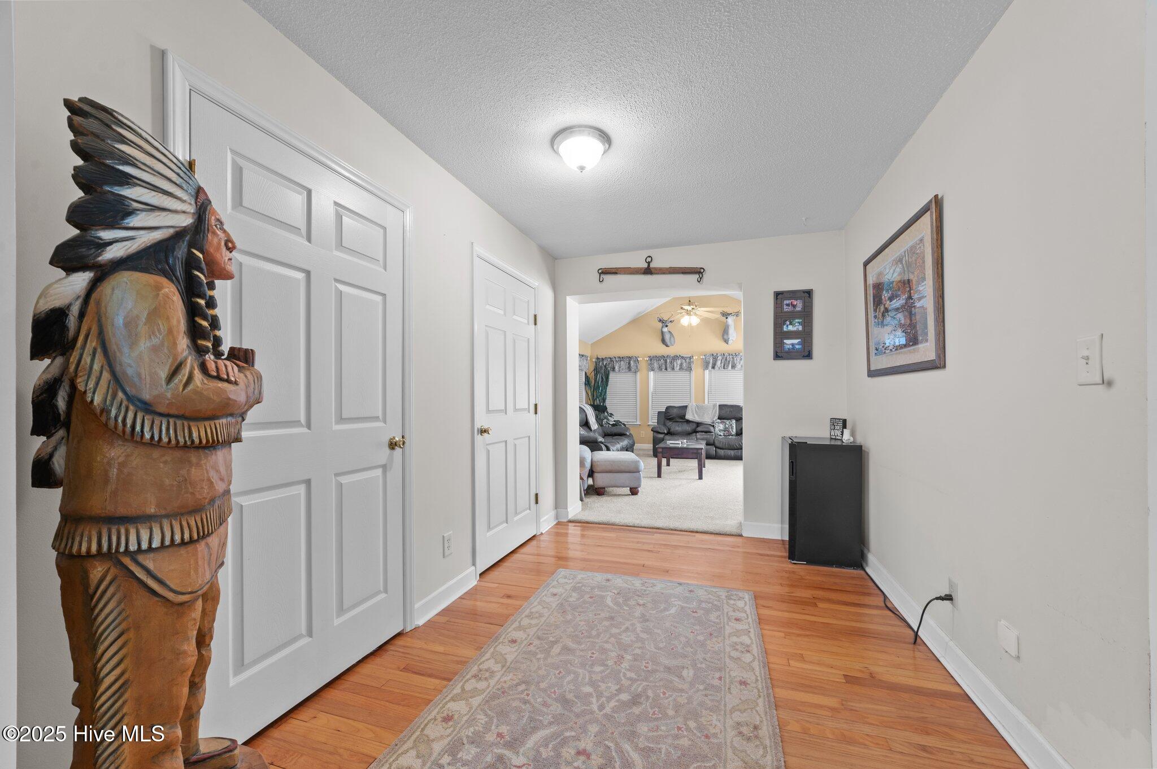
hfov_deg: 104.3
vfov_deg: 81.1
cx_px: 578
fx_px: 450
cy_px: 384
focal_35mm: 14
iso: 250
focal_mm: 14
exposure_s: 1/1.25
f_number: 8
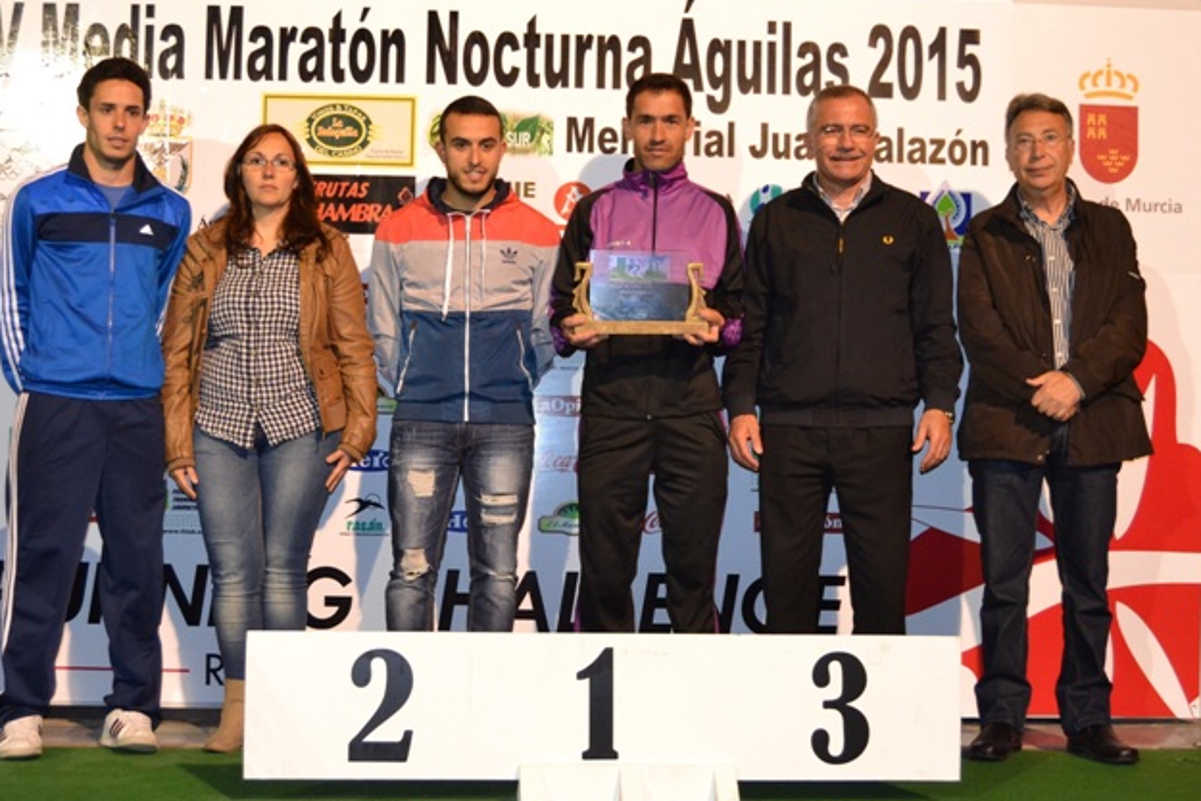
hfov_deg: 45.4
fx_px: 1435
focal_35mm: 43
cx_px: 592
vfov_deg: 31.2
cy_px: 404
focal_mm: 28
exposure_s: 1/60
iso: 1800
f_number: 4
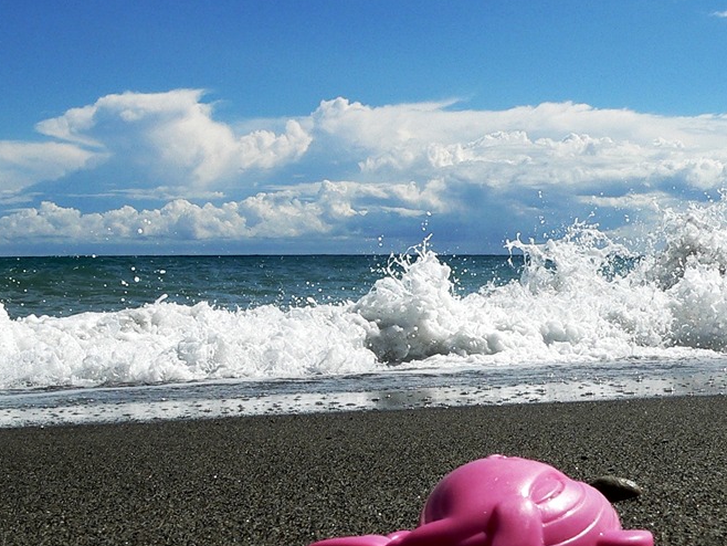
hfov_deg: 34.3
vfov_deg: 25.8
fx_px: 1177
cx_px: 399
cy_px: 403
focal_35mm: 56
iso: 80
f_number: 5.6
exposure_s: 1/800
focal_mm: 6
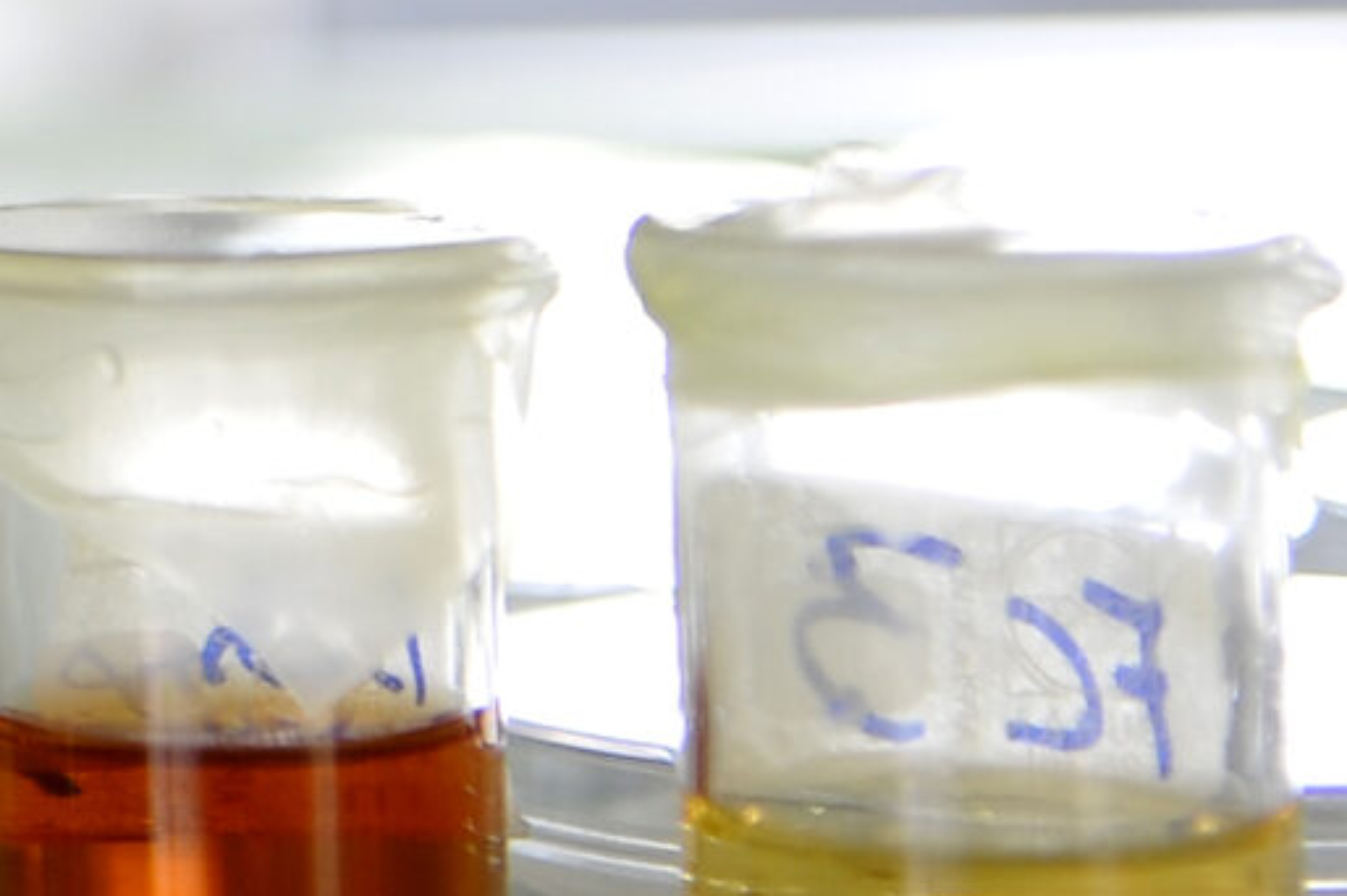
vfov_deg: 5.4
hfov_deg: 7.9
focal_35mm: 249
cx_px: -1240
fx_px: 9310
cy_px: -895
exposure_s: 1/80
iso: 500
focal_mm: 50
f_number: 2.8
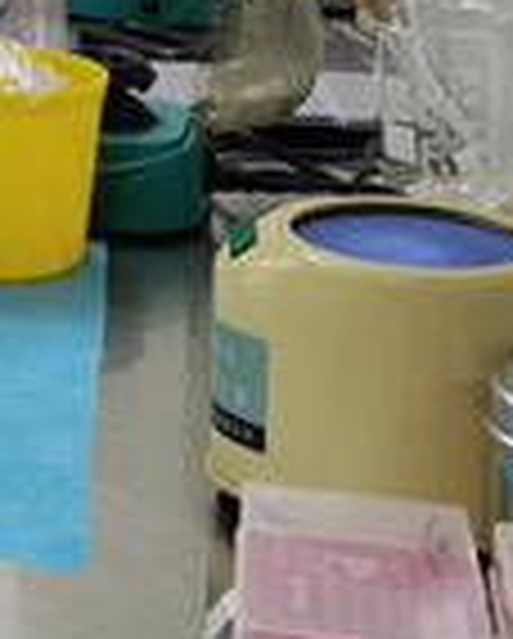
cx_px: -234
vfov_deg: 15.8
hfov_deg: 13.2
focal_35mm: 111
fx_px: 2102
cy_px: -342
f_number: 1.9
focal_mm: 6.71
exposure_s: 1/100
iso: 100
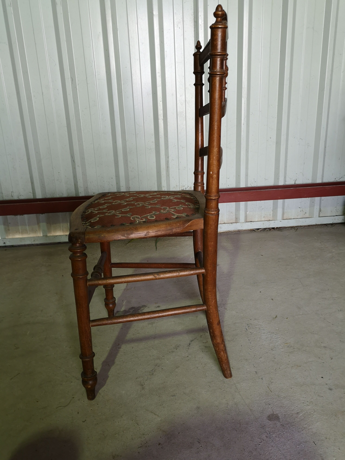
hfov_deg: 51.4
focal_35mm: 27
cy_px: 230
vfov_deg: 65.3
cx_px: 172
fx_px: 359
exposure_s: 1/50
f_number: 1.8
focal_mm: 3.95
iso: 80
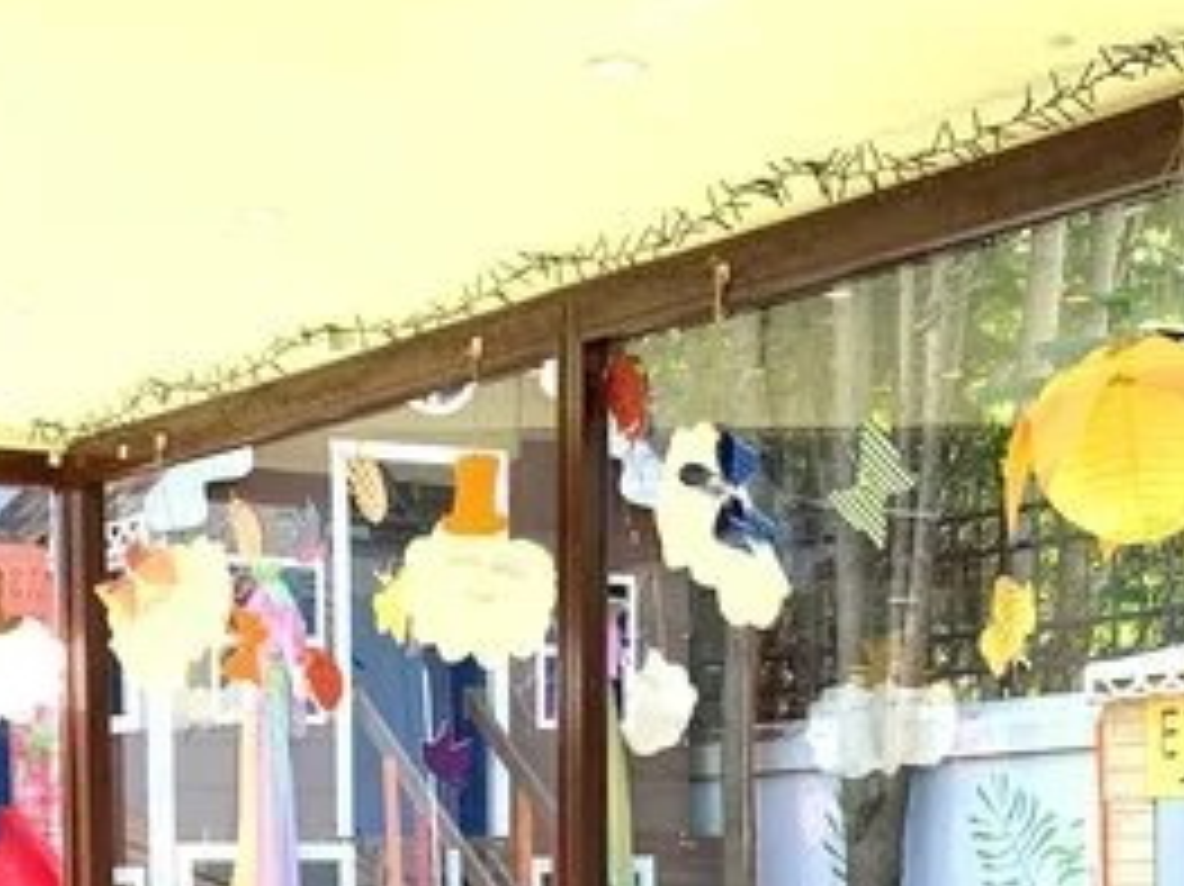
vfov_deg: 16.1
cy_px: 1005
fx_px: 3043
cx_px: 410
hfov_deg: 21.9
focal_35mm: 89
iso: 32
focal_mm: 4.25
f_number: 1.8
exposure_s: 1/121
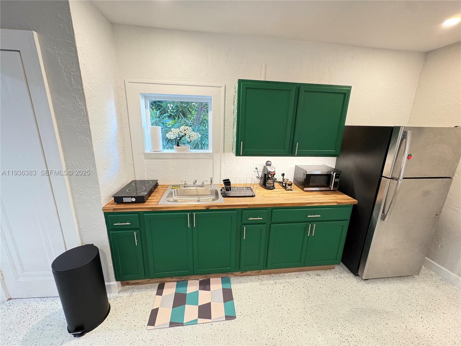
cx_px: 230
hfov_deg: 102.1
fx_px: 186
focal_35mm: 14
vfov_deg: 85.7
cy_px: 173
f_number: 2.2
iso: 640
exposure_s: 1/60
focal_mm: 2.22
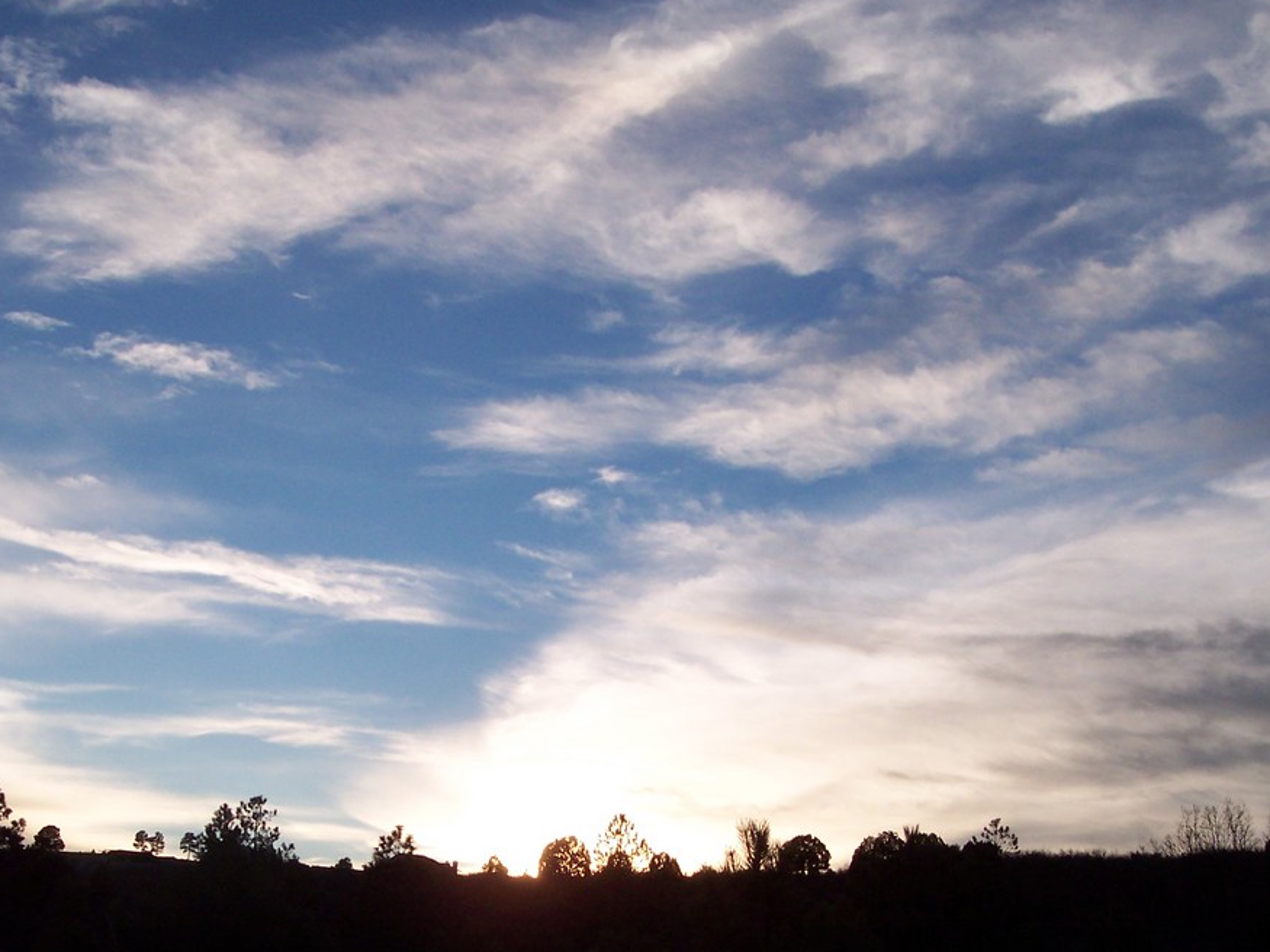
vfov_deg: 25.8
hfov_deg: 34.3
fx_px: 2054
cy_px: 689
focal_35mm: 56
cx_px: 549
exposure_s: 1/700
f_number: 4.8
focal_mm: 8
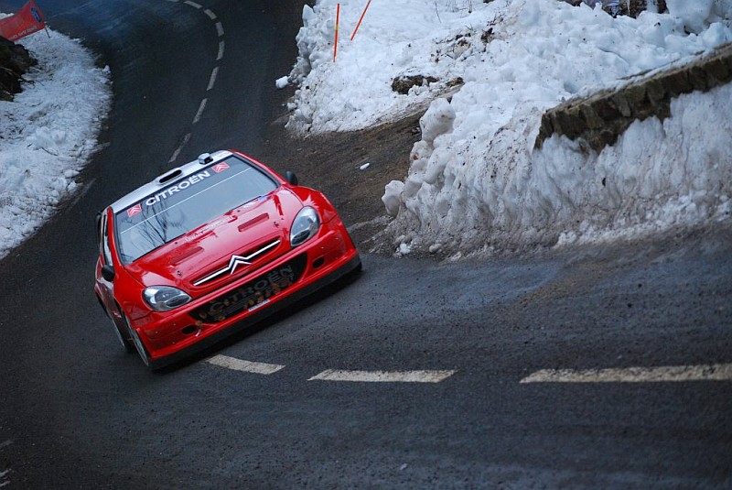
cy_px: 245
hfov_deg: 16.1
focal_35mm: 128
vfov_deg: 10.8
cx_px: 366
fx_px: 2595
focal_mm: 85
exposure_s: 1/320
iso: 800
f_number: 4.5
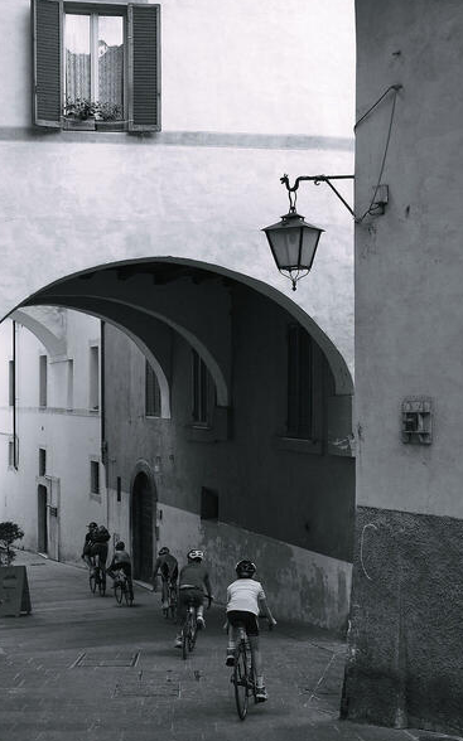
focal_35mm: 52
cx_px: 237
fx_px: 1051
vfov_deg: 38.9
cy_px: 370
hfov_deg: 24.8
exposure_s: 1/125
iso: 800
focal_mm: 33.2
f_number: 3.6
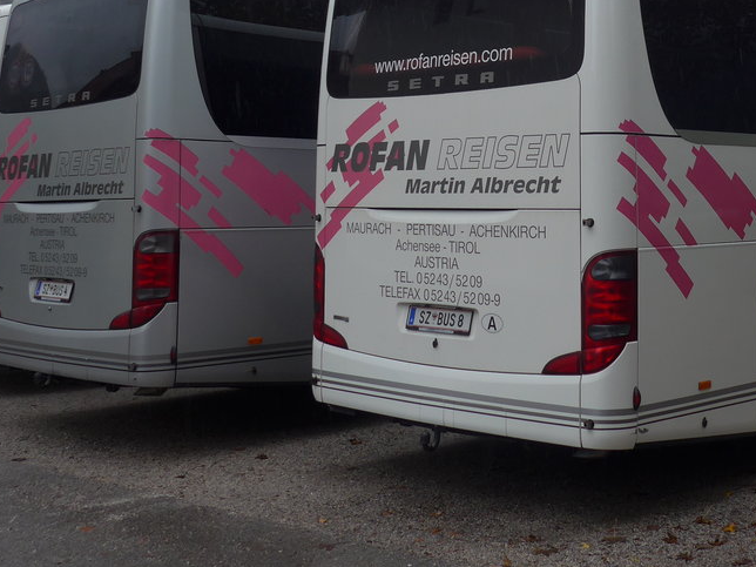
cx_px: 555
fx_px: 1179
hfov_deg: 34.9
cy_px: 65
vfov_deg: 26.2
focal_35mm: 54
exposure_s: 1/160
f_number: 2.8
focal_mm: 6
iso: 80
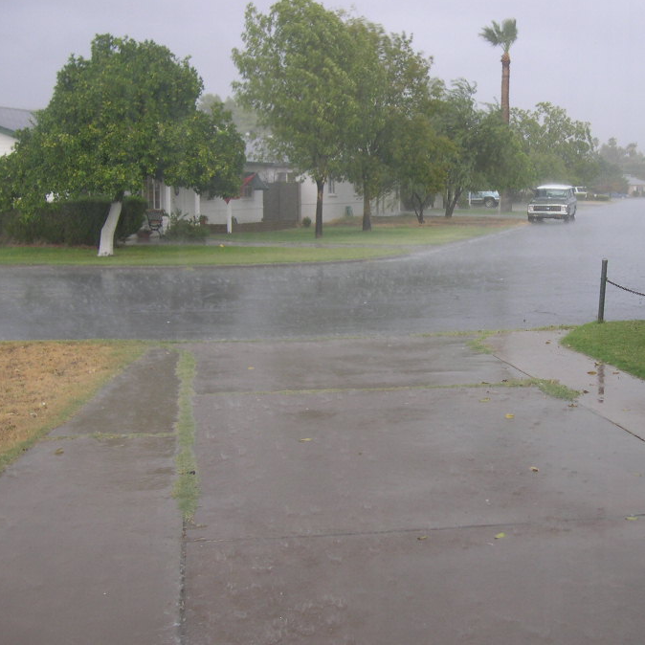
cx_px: 470
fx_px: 1075
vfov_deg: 33.4
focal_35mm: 51
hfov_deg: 32.9
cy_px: 316
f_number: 2.8
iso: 100
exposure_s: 1/16.5
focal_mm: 8
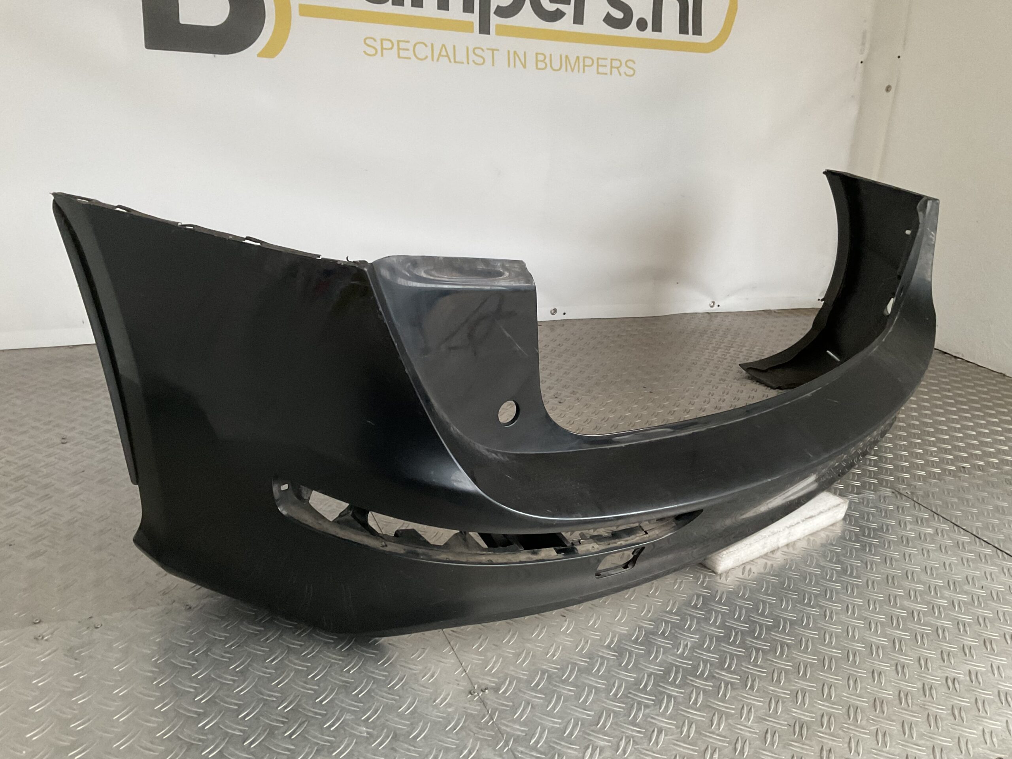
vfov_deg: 48.2
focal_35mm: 29
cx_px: 506
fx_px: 848
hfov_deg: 61.7
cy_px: 380
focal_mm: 3
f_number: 1.8
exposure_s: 1/30
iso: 250
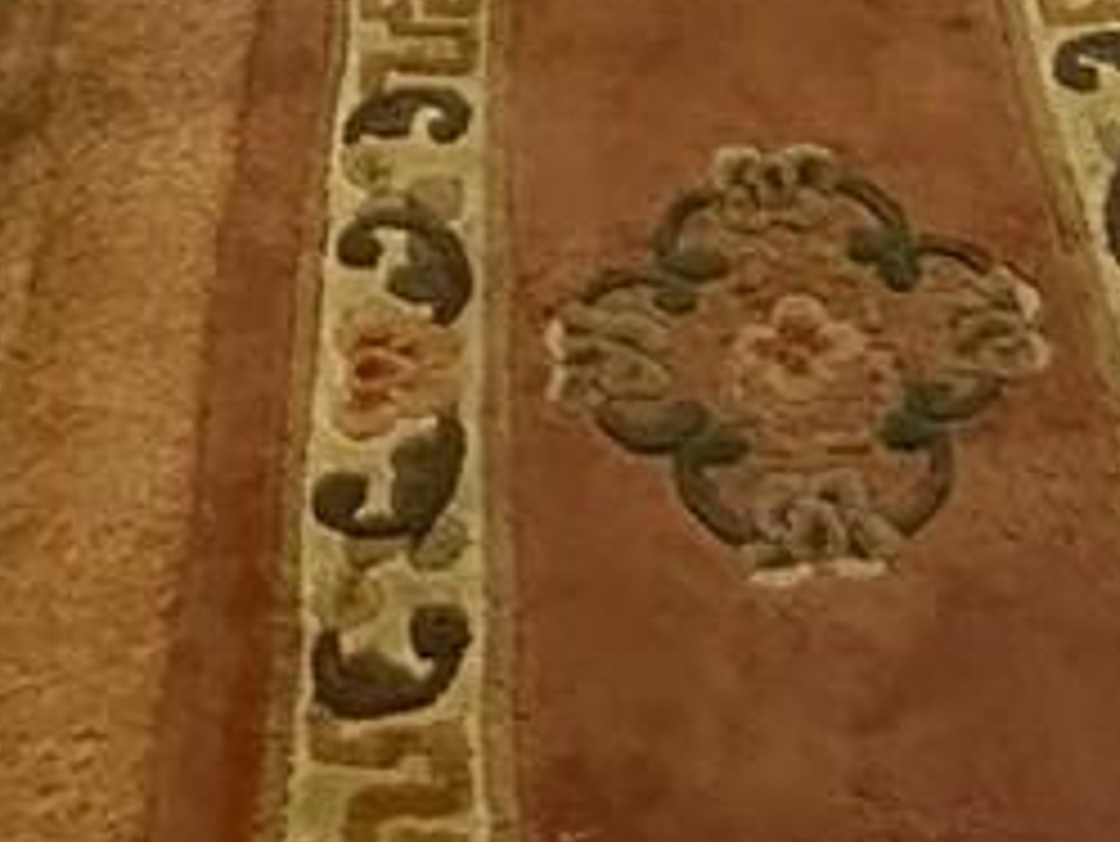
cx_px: 936
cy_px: -1544
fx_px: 2913
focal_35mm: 90
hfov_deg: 21.4
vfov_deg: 11.4
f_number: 2.2
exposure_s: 1/60
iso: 800
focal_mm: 2.22
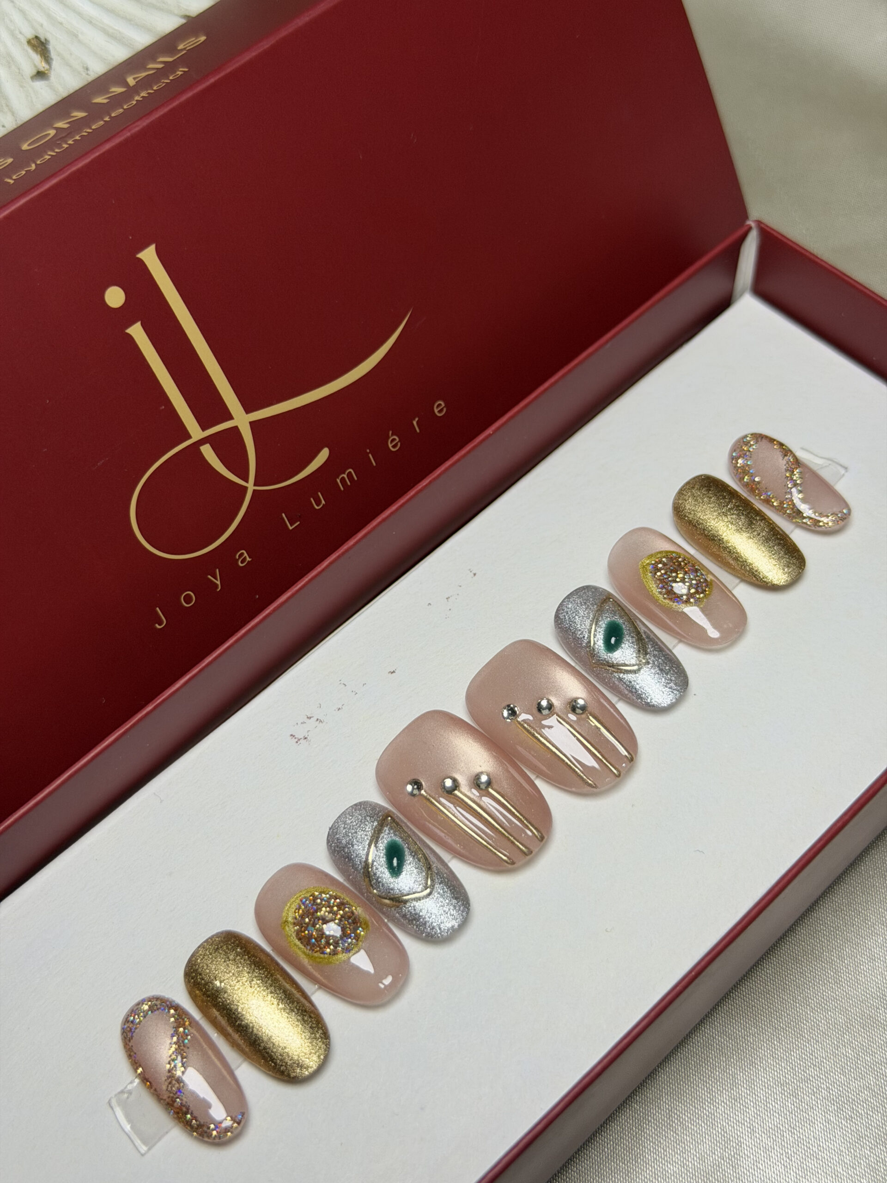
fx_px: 1640
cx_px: 444
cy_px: 592
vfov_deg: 39.7
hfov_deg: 30.3
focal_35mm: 48
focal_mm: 6.76
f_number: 1.78
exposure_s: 1/104
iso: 100
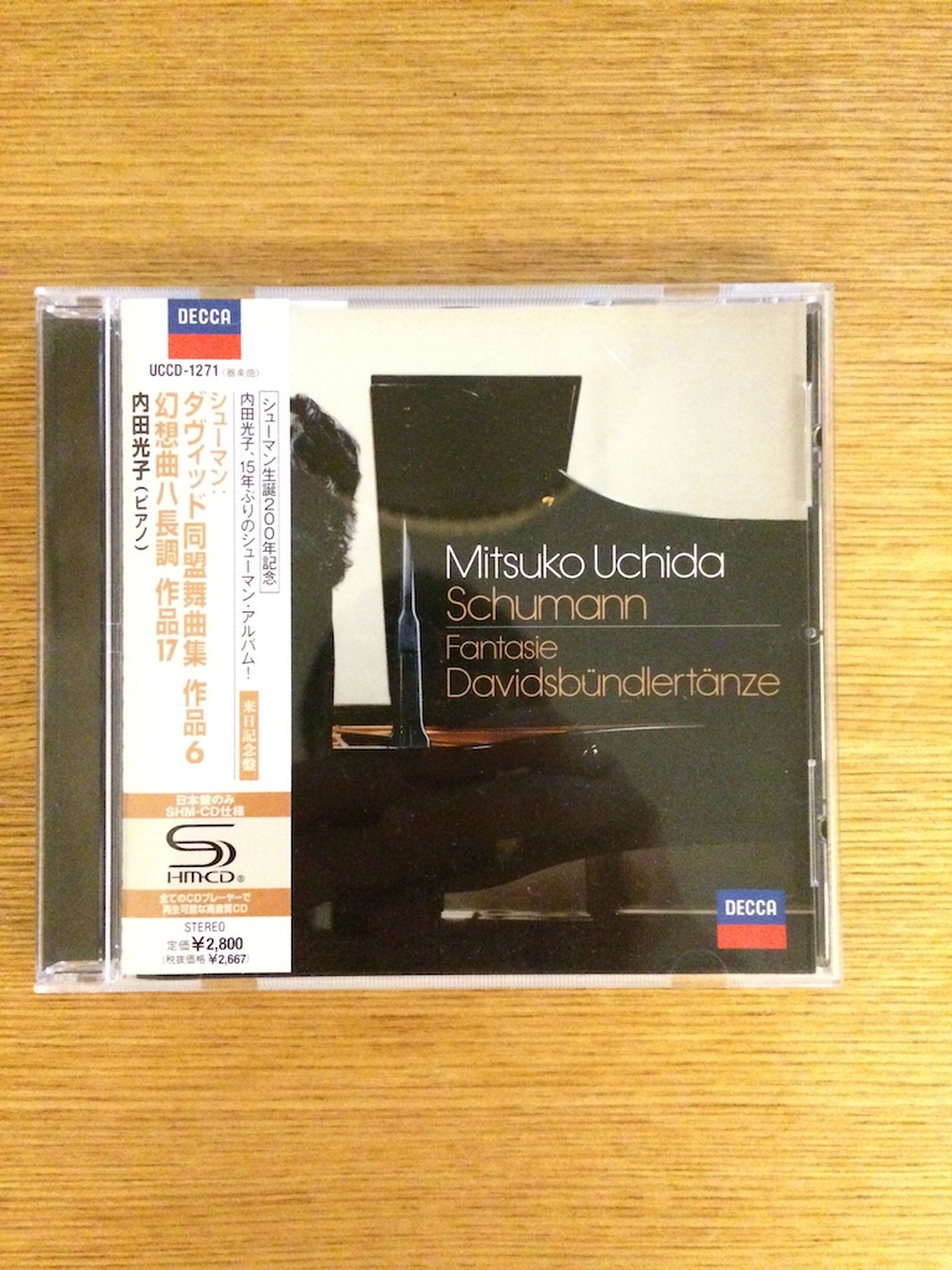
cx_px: 476
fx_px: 1100
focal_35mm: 30
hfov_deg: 46.8
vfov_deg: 60.0
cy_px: 635
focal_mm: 4.12
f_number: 2.2
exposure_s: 1/17
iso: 1000
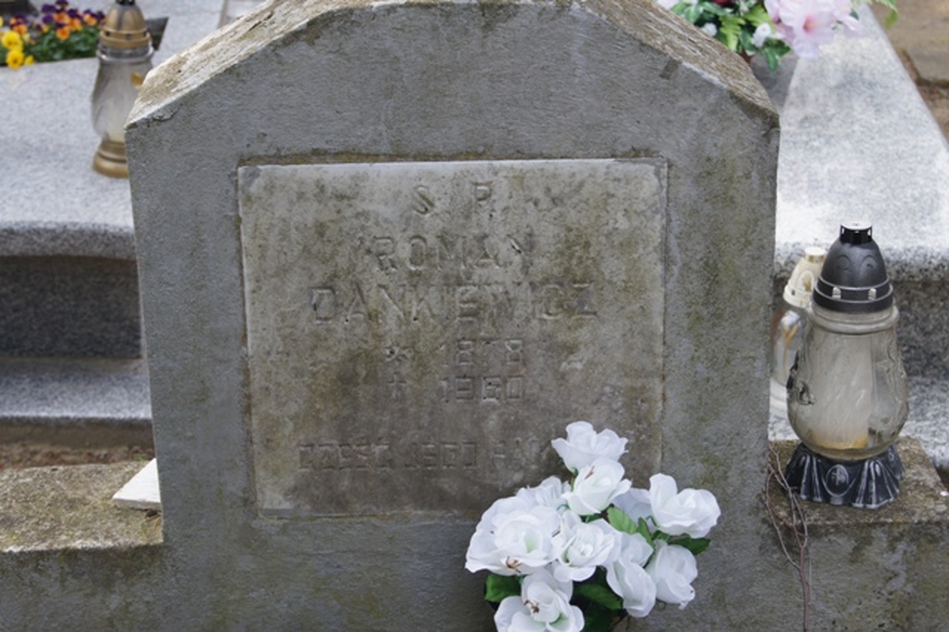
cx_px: 474
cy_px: 316
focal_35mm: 82
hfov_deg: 24.6
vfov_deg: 16.5
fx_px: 2174
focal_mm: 55
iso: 200
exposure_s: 1/125
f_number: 8
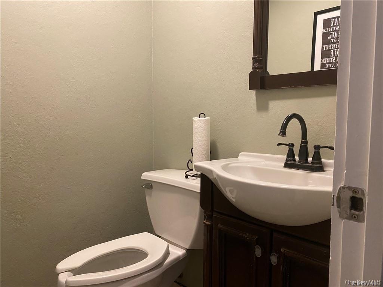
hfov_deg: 67.3
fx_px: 288
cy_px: 144
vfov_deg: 53.1
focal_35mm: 26
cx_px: 192
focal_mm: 4.25
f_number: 1.8
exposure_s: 1/60
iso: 500
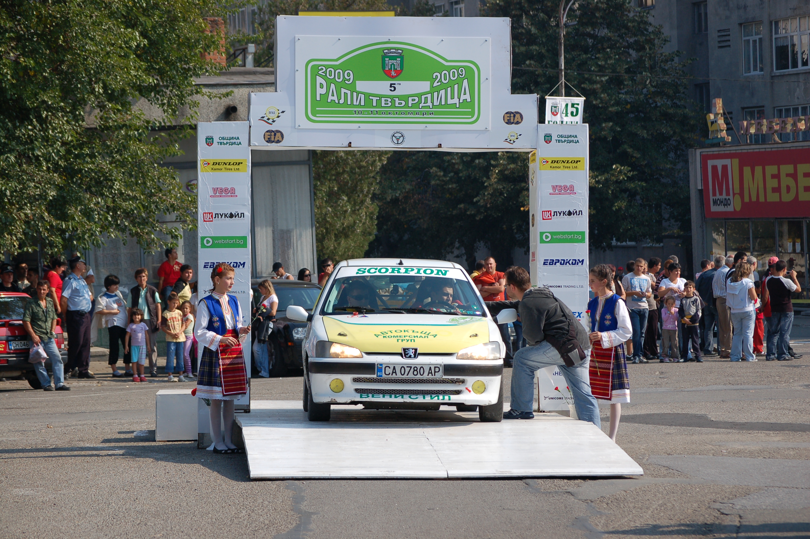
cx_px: 405
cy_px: 270
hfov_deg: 15.9
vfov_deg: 10.6
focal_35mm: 129
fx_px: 2900
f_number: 7.1
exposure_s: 1/800
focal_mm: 86
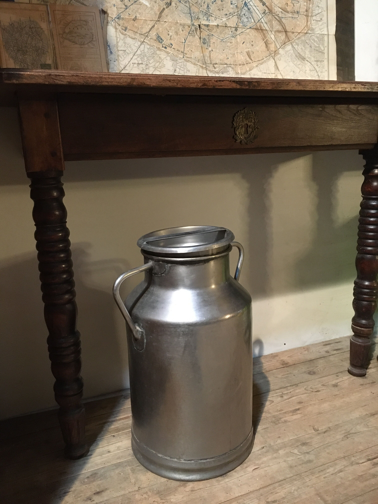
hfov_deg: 48.2
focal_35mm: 29
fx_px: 422
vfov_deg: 61.7
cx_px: 189
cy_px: 252
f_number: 2.2
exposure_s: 1/17
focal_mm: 4.15
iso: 250
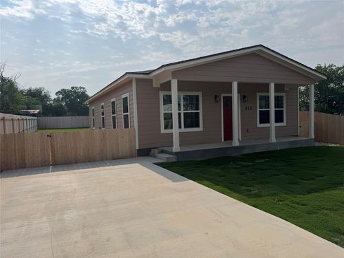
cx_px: 172
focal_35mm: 24
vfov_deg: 56.8
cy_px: 129
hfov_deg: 71.6
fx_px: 239
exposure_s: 1/12346
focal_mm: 6.76
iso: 50
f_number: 1.78
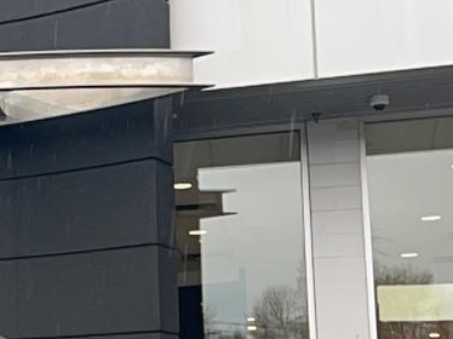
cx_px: -128
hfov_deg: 20.2
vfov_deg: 16.3
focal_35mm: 89
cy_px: 322
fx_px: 1164
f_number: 1.6
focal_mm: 4.2
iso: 32
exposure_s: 1/152
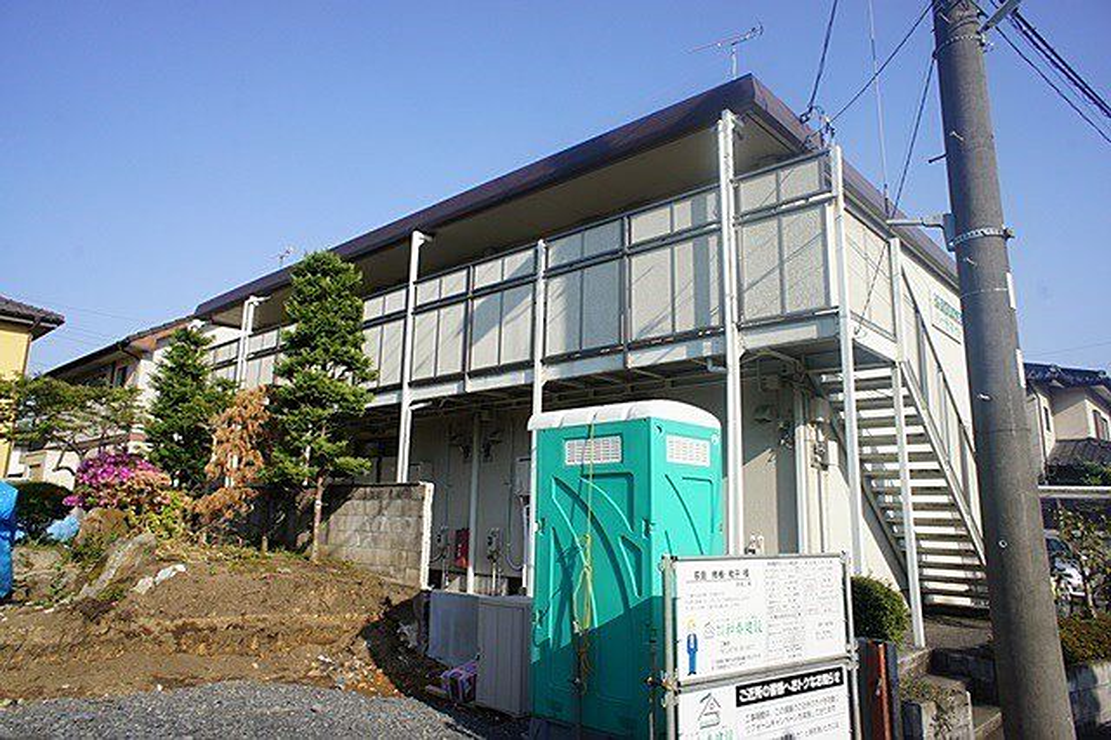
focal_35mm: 24
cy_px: 370
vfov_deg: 53.1
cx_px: 556
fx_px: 740
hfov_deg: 73.8
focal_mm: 16
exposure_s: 1/200
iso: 200
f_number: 11
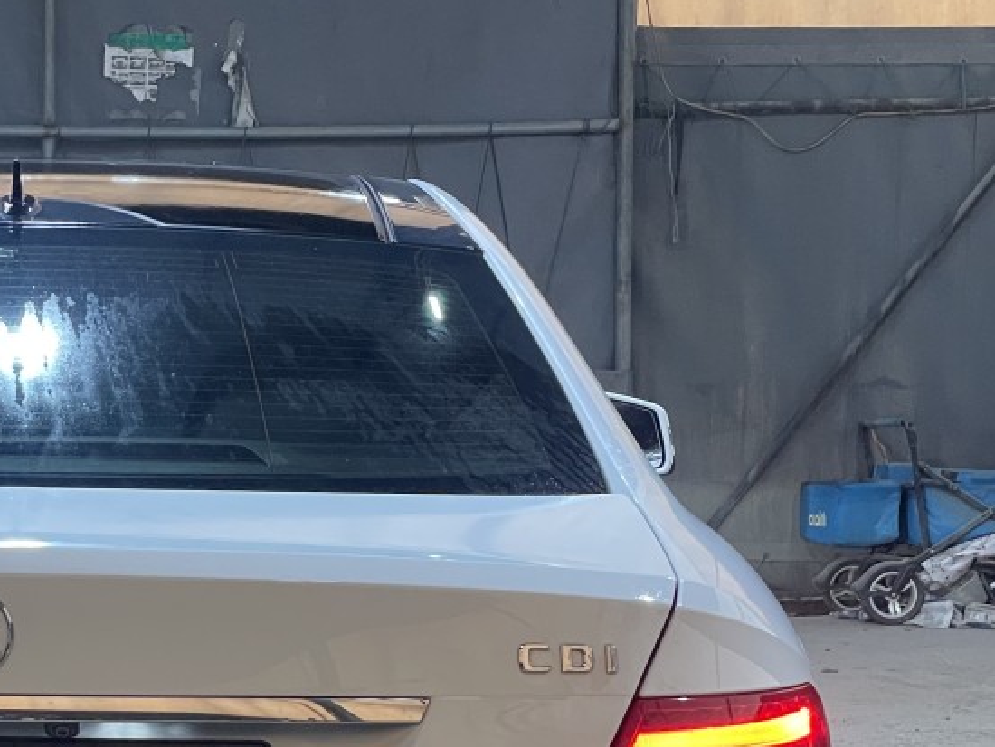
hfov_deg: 15.9
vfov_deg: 12.1
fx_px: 3480
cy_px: 747
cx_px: -16
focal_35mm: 121
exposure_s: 1/120
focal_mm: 6
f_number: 2
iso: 200
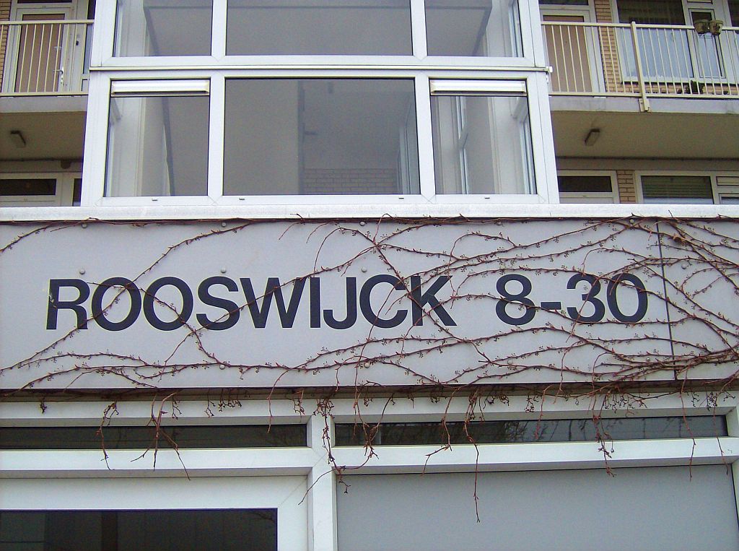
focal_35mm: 46
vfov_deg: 31.4
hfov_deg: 41.3
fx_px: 980
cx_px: 370
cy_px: 276
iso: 100
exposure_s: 1/355
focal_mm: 7.7
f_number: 3.1
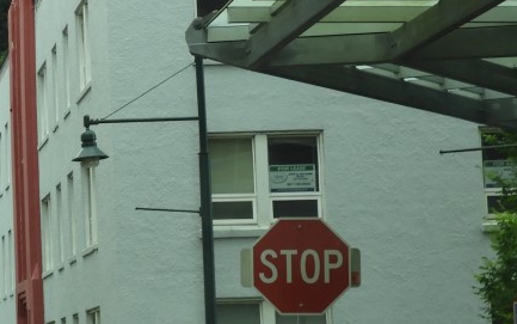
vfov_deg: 9.3
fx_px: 1987
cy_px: 151
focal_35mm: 141
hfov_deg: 14.2
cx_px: -168
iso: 100
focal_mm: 7.2
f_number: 3.8
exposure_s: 1/125
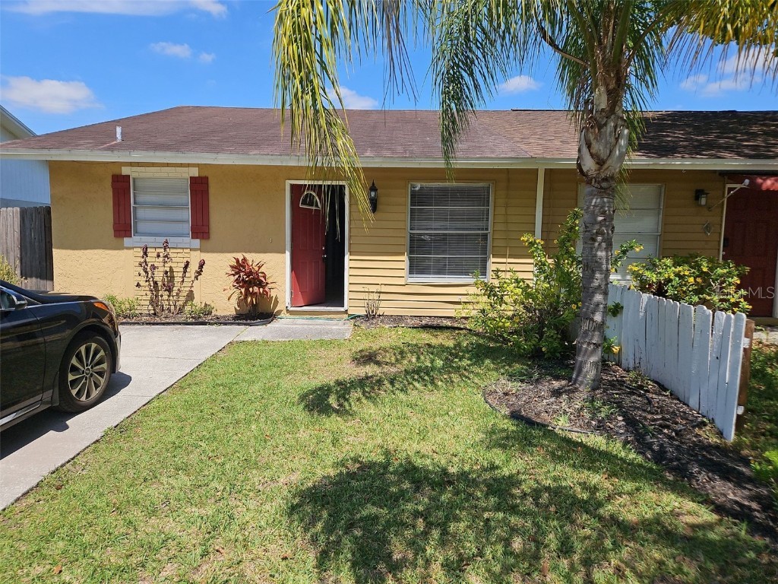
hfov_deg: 73.9
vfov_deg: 58.9
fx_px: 517
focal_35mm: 23
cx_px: 389
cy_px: 292
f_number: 1.8
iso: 50
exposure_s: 1/1667
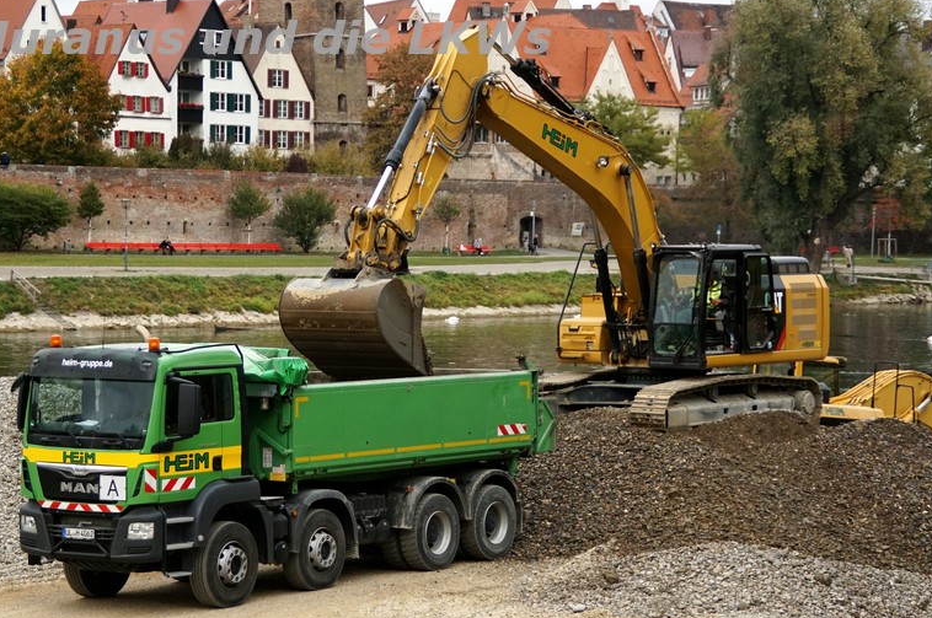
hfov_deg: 21.5
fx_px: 2456
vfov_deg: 14.4
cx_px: 445
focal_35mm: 95
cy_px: 309
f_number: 5
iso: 500
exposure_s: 1/800
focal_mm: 60
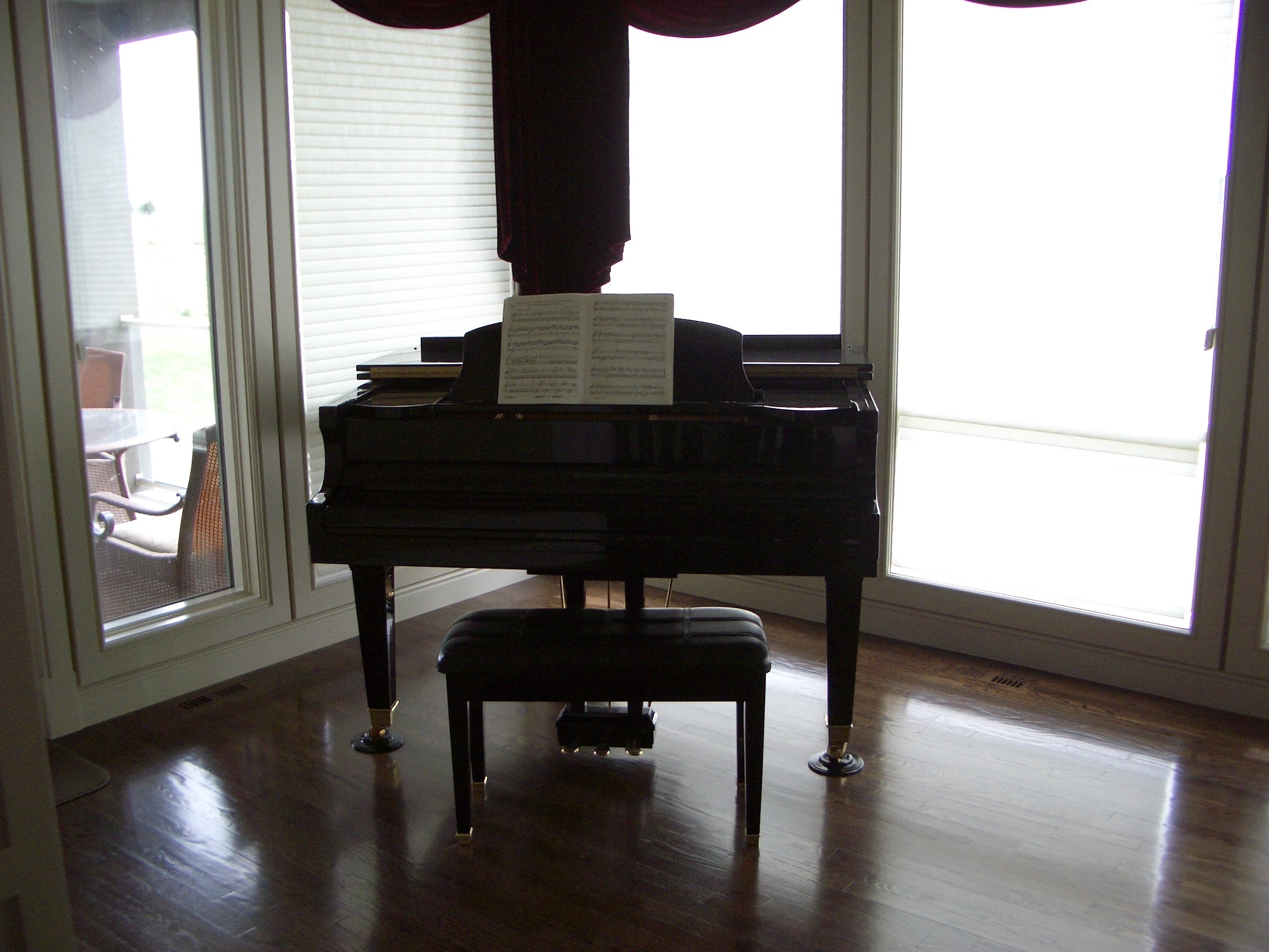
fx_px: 1283
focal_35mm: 35
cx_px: 634
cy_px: 476
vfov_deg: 40.7
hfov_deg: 52.6
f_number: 2.6
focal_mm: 5.8
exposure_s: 1/100
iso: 100
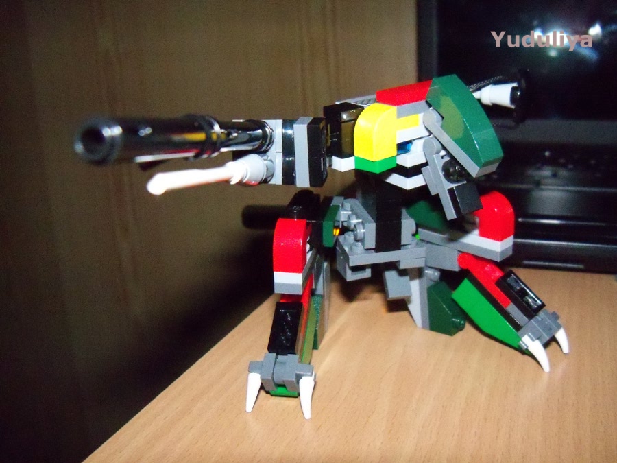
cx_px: 308
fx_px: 624
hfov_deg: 52.6
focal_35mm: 35
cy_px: 232
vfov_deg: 40.7
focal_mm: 6.2
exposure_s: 1/500
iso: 1600
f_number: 3.5
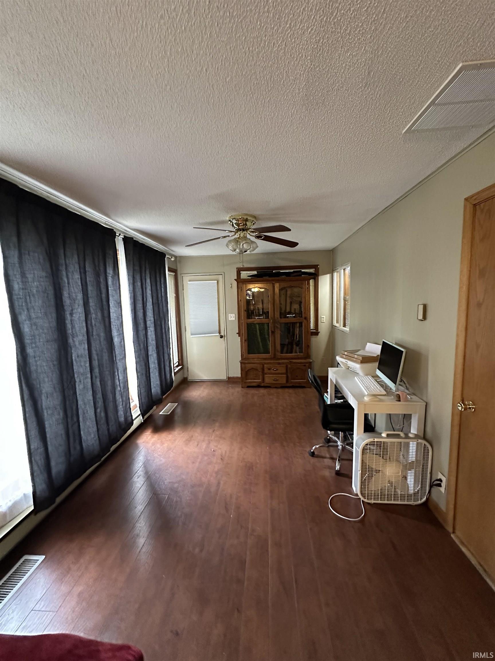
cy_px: 330
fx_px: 267
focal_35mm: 14
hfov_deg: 85.7
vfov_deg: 102.1
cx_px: 248
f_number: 2.2
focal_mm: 2.22
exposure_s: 1/60
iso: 640
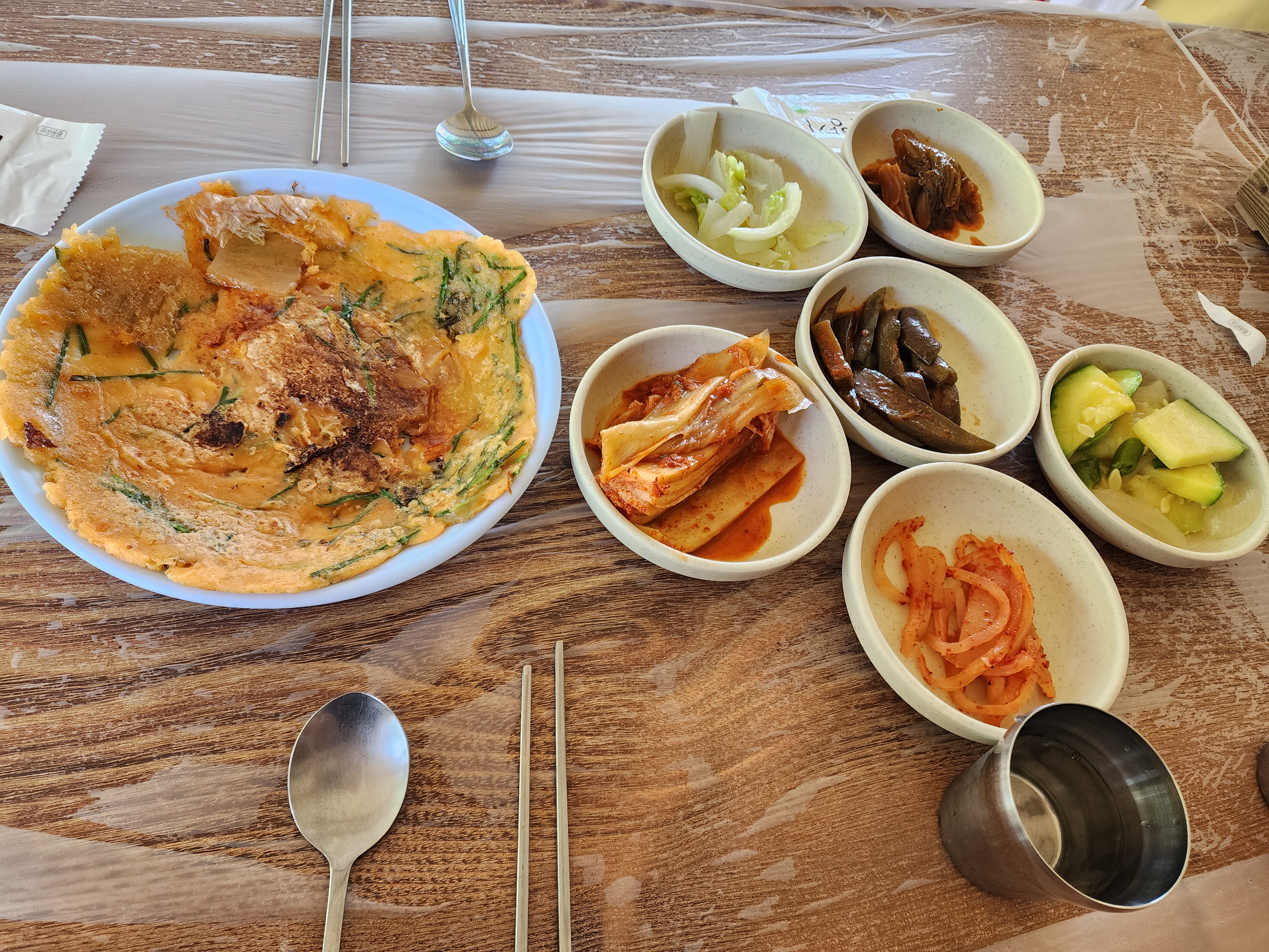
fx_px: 843
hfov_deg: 73.9
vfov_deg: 58.9
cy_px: 476
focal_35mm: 23
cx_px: 634
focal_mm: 6.4
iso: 160
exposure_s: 1/120
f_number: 1.8
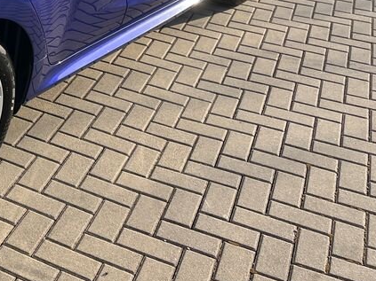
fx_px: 684
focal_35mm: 63
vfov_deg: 22.0
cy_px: -26
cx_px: -49
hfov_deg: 27.8
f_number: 1.6
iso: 50
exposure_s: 1/943
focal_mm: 5.1
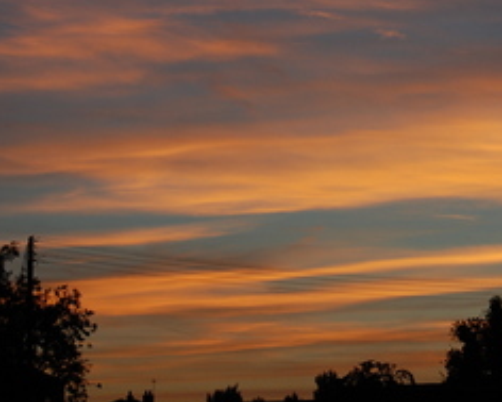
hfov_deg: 12.7
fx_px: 2243
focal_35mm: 151
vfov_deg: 10.2
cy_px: 130
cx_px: 438
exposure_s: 1/125
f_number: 5.6
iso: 200
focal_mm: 55
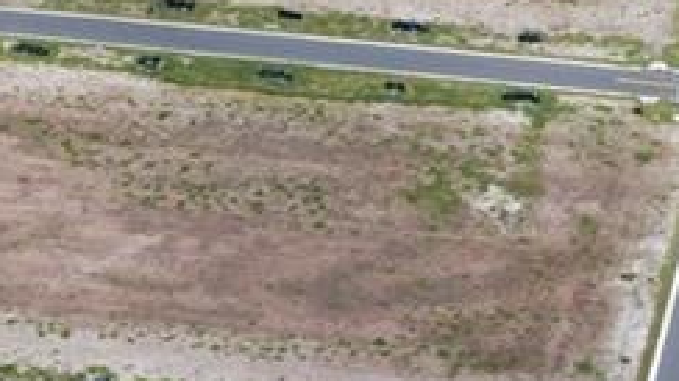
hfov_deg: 13.0
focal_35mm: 165
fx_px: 2969
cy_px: -65
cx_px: 417
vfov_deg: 7.3
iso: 100
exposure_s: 1/160
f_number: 4.5
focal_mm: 8.8
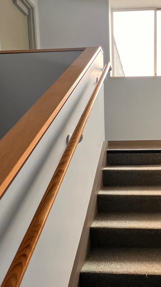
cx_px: 131
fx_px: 205
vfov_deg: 69.4
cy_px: 167
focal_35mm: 27
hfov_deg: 40.9
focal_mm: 1.57
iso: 32
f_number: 1.8
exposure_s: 1/156
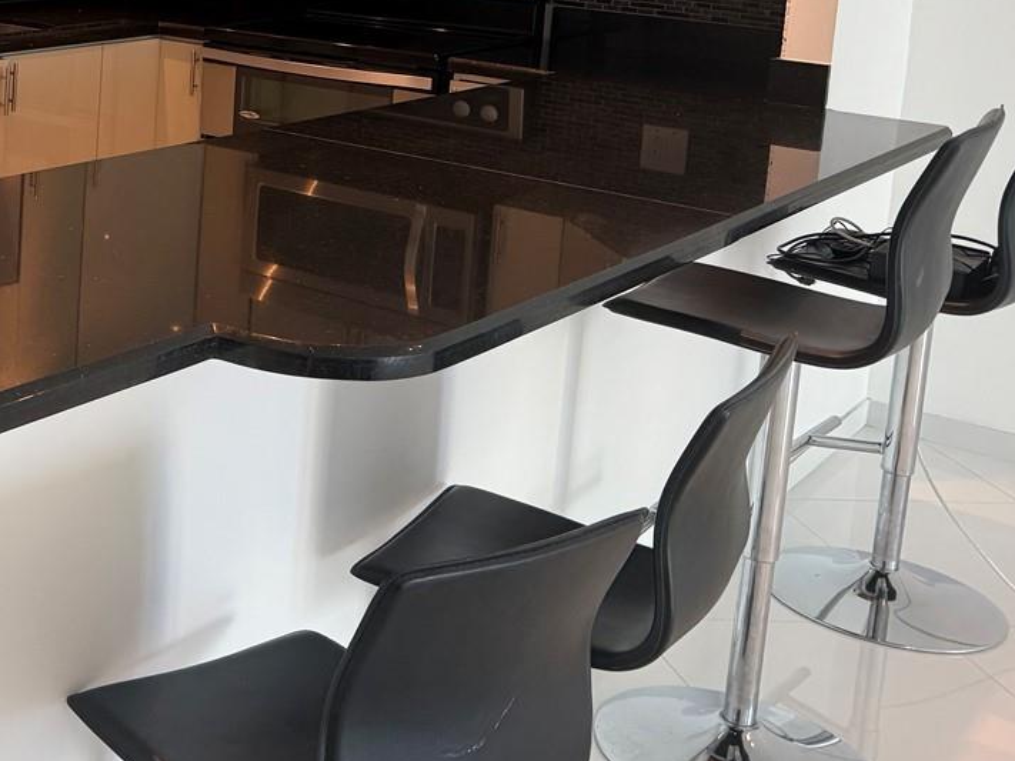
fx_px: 1583
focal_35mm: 54
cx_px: -93
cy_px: 47
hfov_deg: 31.6
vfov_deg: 26.0
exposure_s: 1/120
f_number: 1.78
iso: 200
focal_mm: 6.76
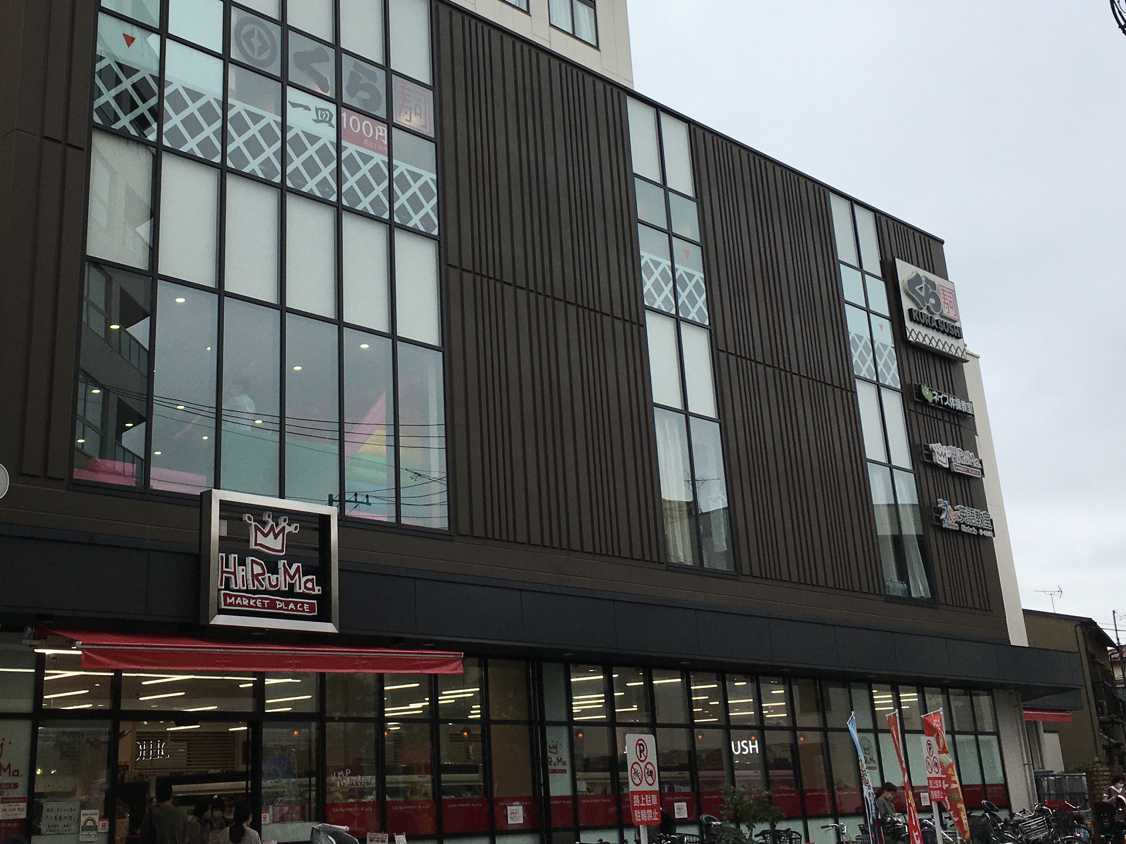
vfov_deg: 32.5
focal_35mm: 44
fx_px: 1431
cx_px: 436
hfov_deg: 42.7
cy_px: 255
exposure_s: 1/905
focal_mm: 4.15
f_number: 2.2
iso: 25
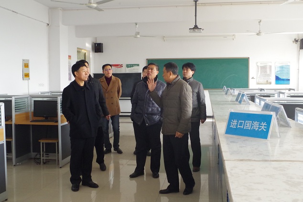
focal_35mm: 39
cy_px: 101
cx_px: 152
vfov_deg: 34.2
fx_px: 328
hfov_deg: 49.5
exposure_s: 1/100
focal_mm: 26.25
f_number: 11
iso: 3200
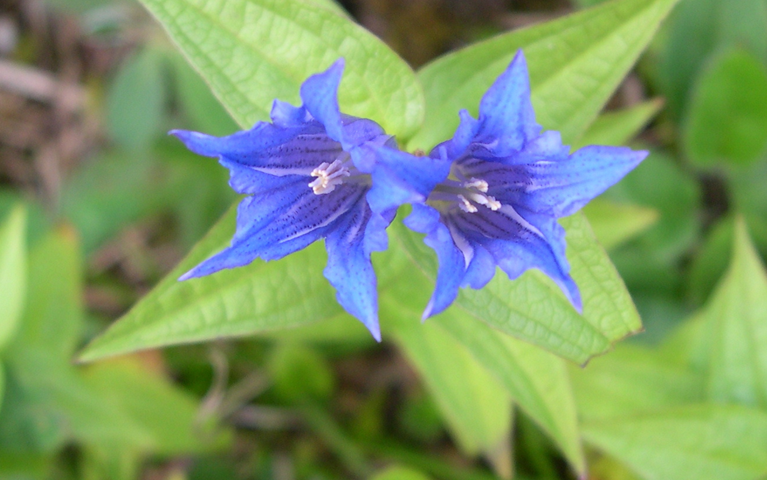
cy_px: 177
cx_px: 389
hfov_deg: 46.2
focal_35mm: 43
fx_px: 899
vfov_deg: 29.7
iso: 100
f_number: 2.8
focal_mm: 8
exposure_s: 1/85
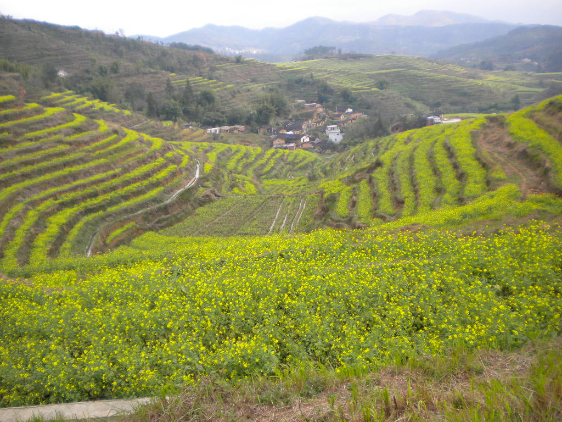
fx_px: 568
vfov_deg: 40.7
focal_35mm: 35
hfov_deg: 52.6
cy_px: 211
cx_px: 281
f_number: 3.1
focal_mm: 6.3
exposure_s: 1/196
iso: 80
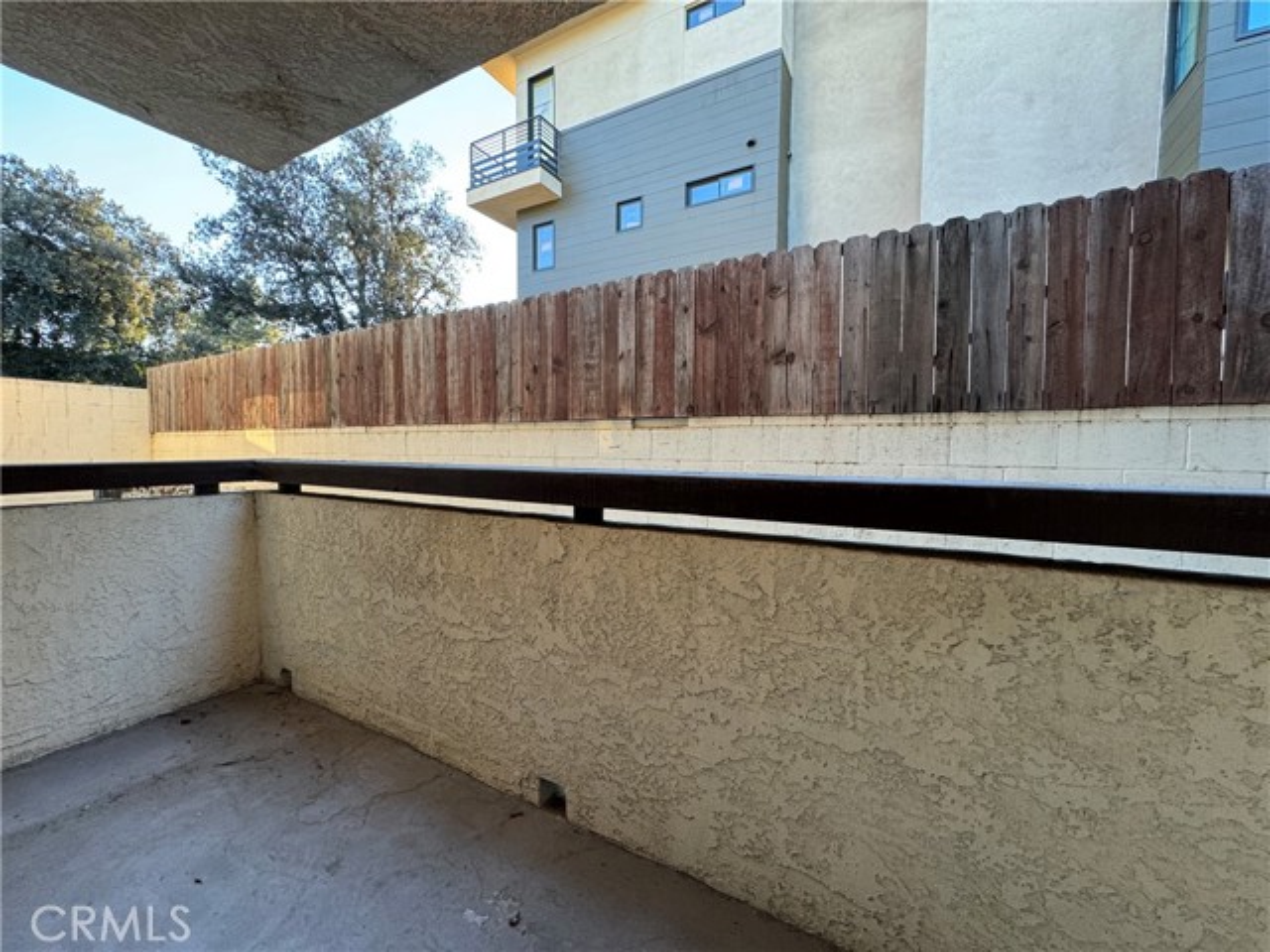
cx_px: 635
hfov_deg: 102.1
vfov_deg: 85.7
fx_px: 514
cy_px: 476
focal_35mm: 14
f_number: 2.2
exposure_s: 1/120
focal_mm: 2.22
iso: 160
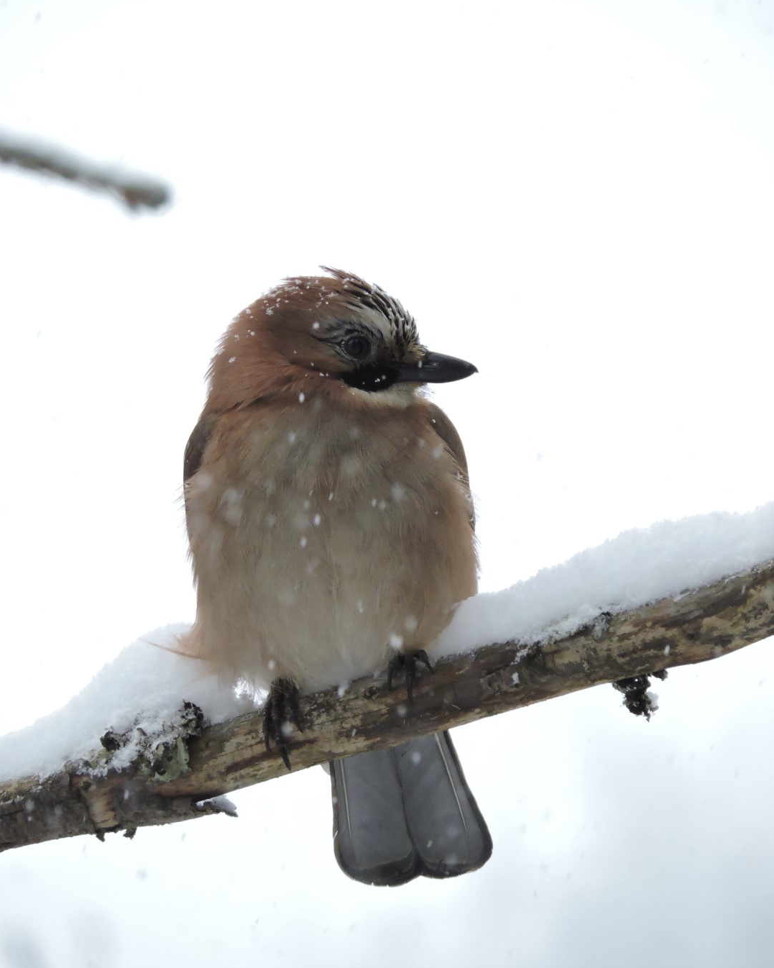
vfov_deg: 2.5
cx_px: 387
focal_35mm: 783
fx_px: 22418
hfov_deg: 2.0
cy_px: 476
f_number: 5.1
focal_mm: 133.8
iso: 800
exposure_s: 1/400
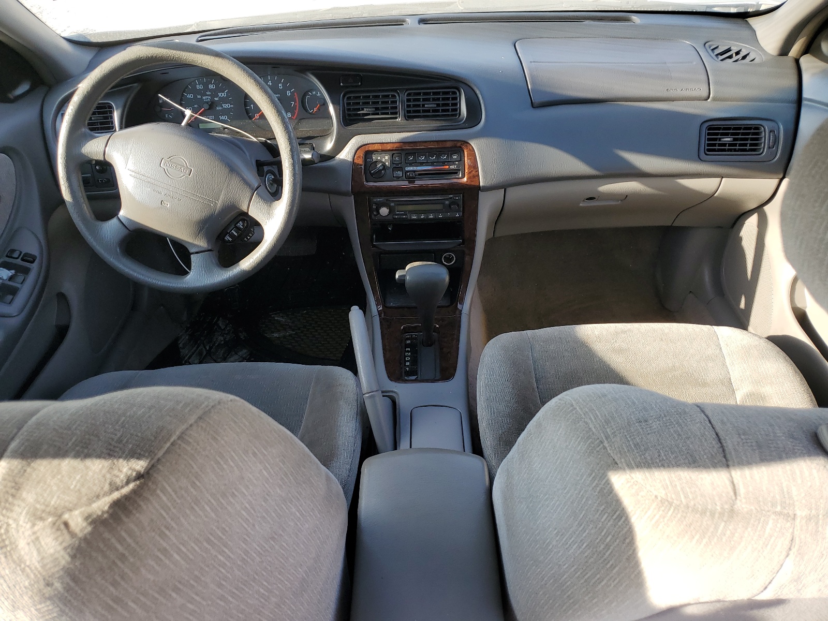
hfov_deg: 67.3
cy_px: 310
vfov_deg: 53.1
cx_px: 414
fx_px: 622
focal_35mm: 26
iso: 50
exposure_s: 1/345
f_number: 1.5
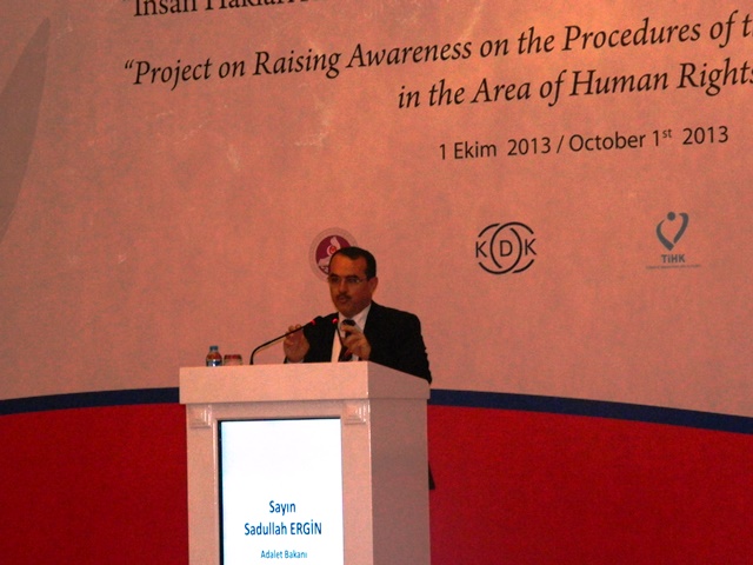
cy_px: 282
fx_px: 3263
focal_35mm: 150
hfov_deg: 13.2
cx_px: 376
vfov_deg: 9.9
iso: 800
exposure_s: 1/60
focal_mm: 27
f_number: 4.9
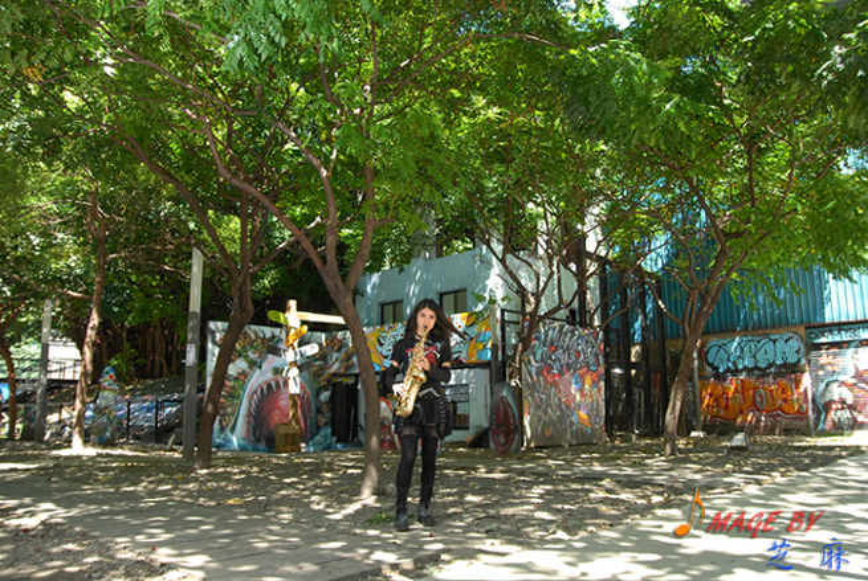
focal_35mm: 27
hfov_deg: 67.3
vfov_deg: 48.1
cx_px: 434
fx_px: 652
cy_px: 290
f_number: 3.2
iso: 320
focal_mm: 18
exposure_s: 1/200
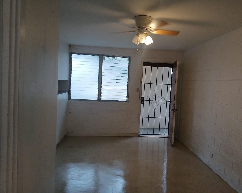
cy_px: 96
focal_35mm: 28
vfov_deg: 51.5
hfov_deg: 62.1
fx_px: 201
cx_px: 133
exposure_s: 1/60
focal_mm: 3.98
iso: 160
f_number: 1.8
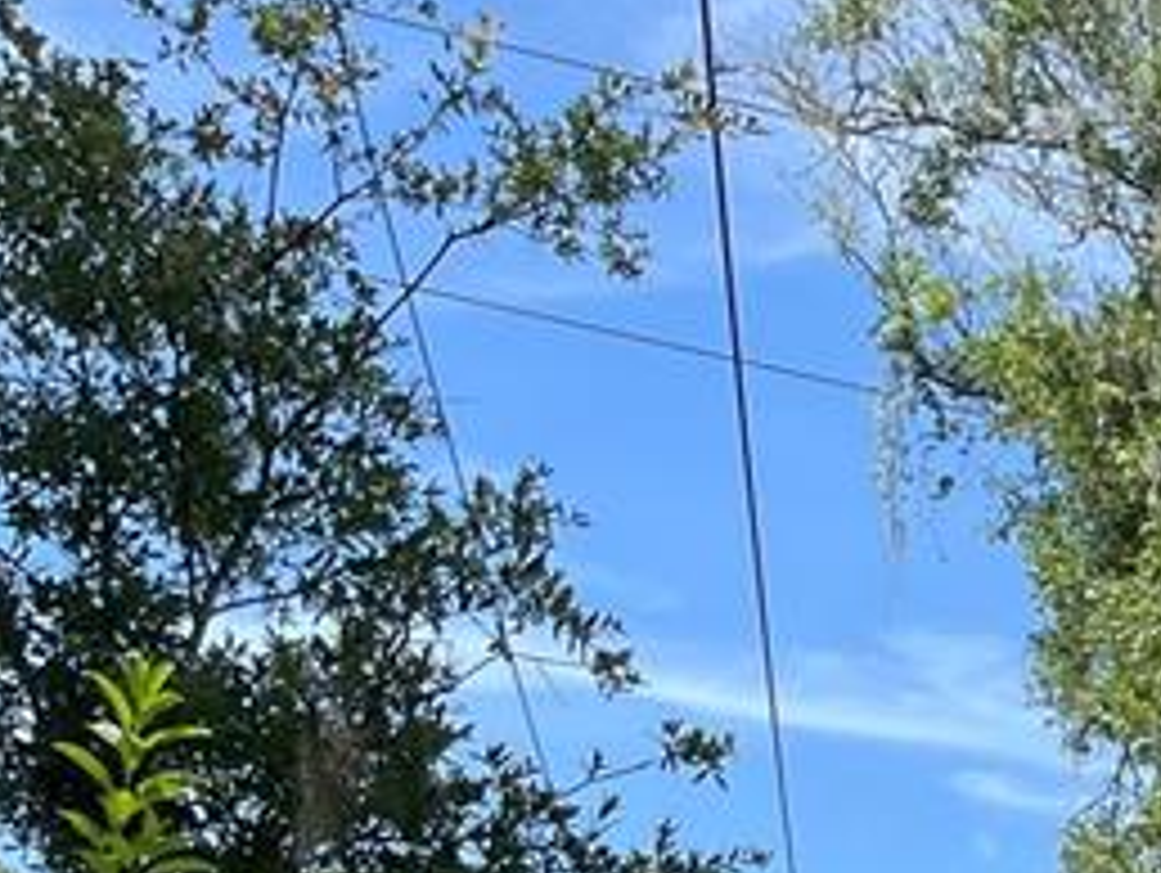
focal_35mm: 103
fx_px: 3458
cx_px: 2210
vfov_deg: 13.2
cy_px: 1498
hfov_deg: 15.7
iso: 50
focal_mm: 5.1
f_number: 1.6
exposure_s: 1/1623
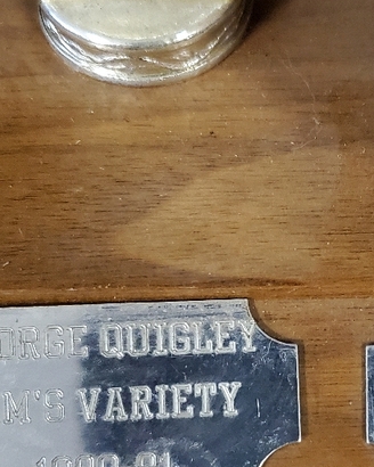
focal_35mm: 66
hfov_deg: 22.7
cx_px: 315
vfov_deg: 28.5
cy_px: 321
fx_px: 913
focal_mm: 4.3
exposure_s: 1/40
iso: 800
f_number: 1.5
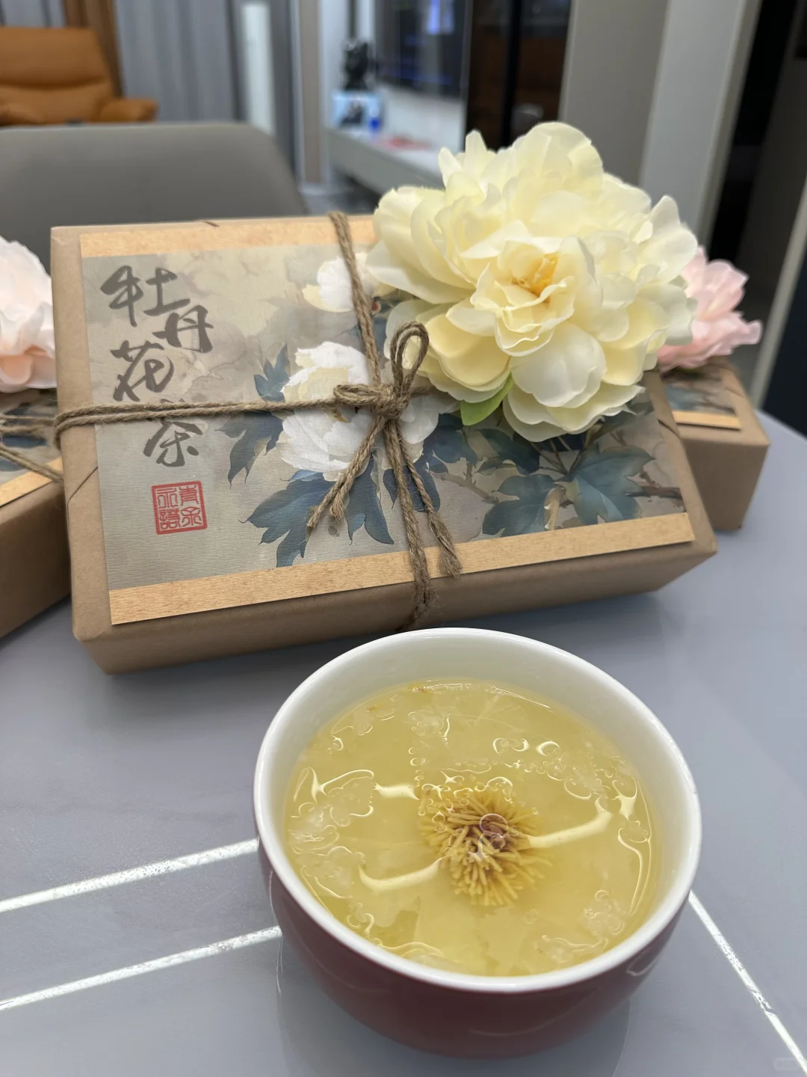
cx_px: 404
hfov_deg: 56.8
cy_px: 538
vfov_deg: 71.6
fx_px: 746
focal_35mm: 24
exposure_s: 1/100
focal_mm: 6.86
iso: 80
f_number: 1.78
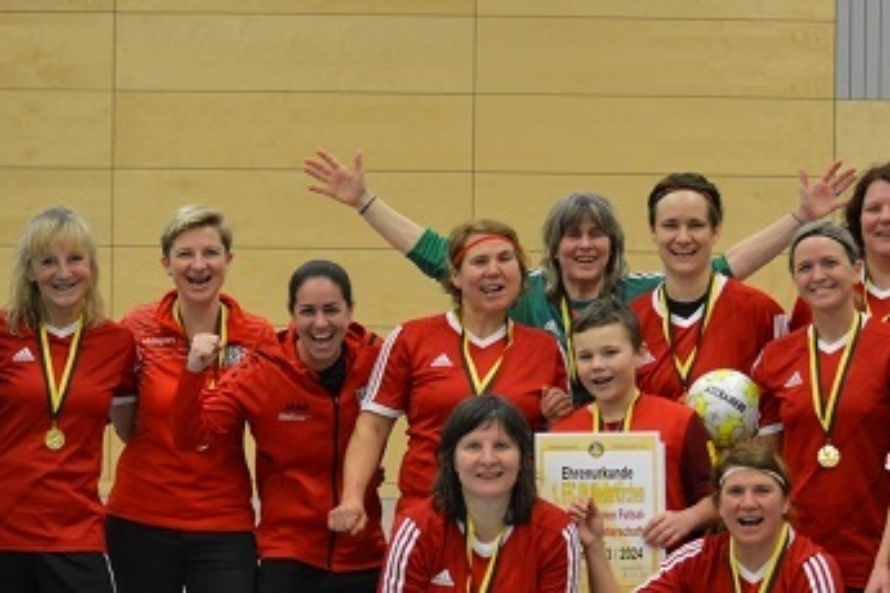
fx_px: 3780
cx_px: 542
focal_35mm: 153
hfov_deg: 13.4
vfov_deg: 8.9
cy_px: 535
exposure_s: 1/80
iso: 1600
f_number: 4.5
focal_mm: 55
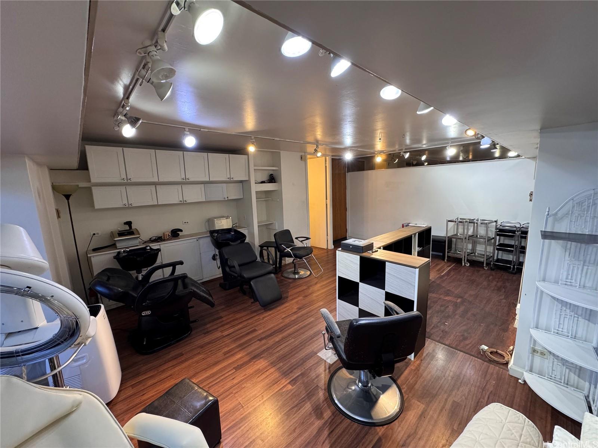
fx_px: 242
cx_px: 299
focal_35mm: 14
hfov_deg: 102.1
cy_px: 224
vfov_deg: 85.7
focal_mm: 2.22
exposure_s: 1/120
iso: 250
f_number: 2.2
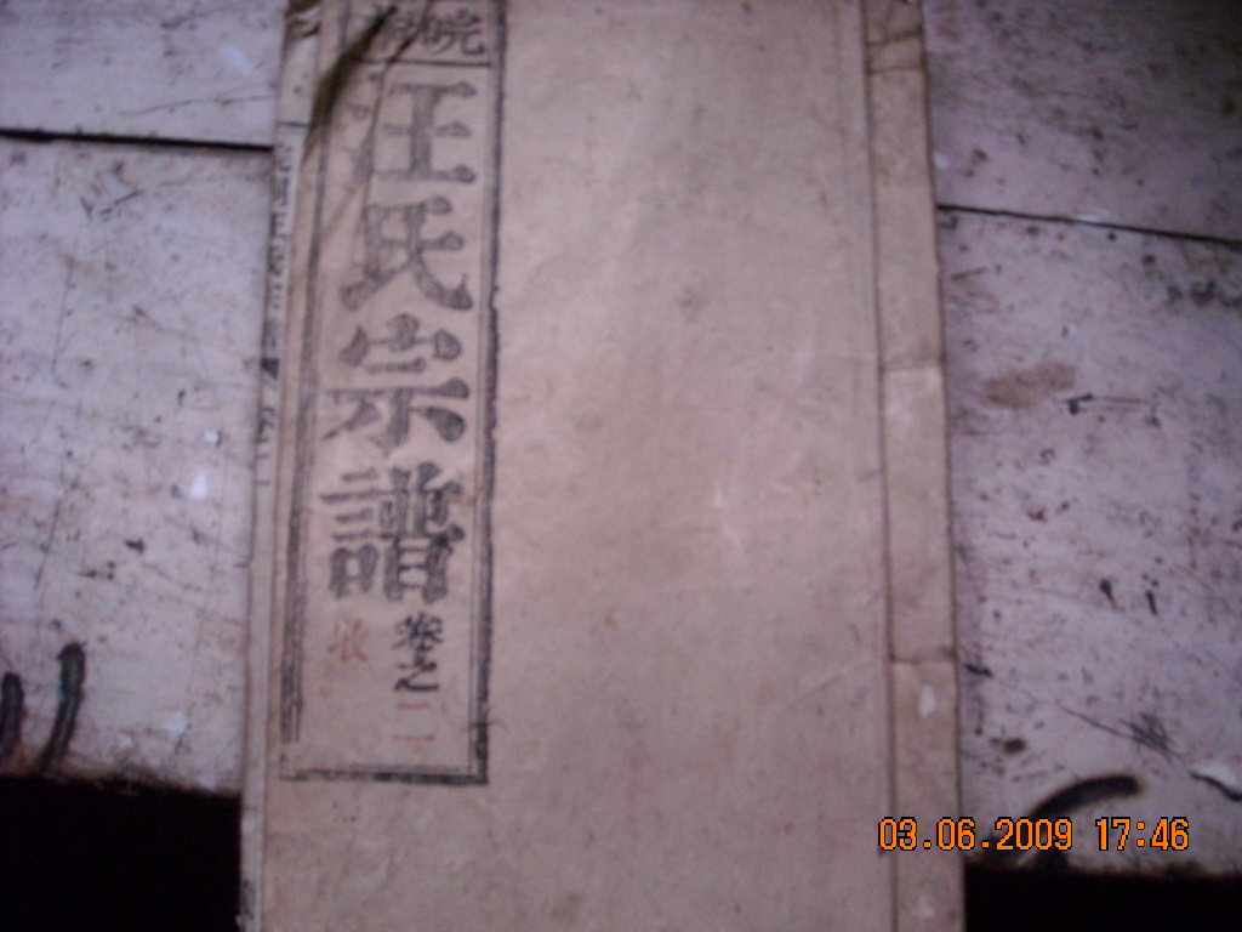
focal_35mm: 35
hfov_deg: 52.6
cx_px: 621
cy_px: 466
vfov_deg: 40.7
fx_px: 1256
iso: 400
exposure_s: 1/30
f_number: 2.8
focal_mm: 5.7
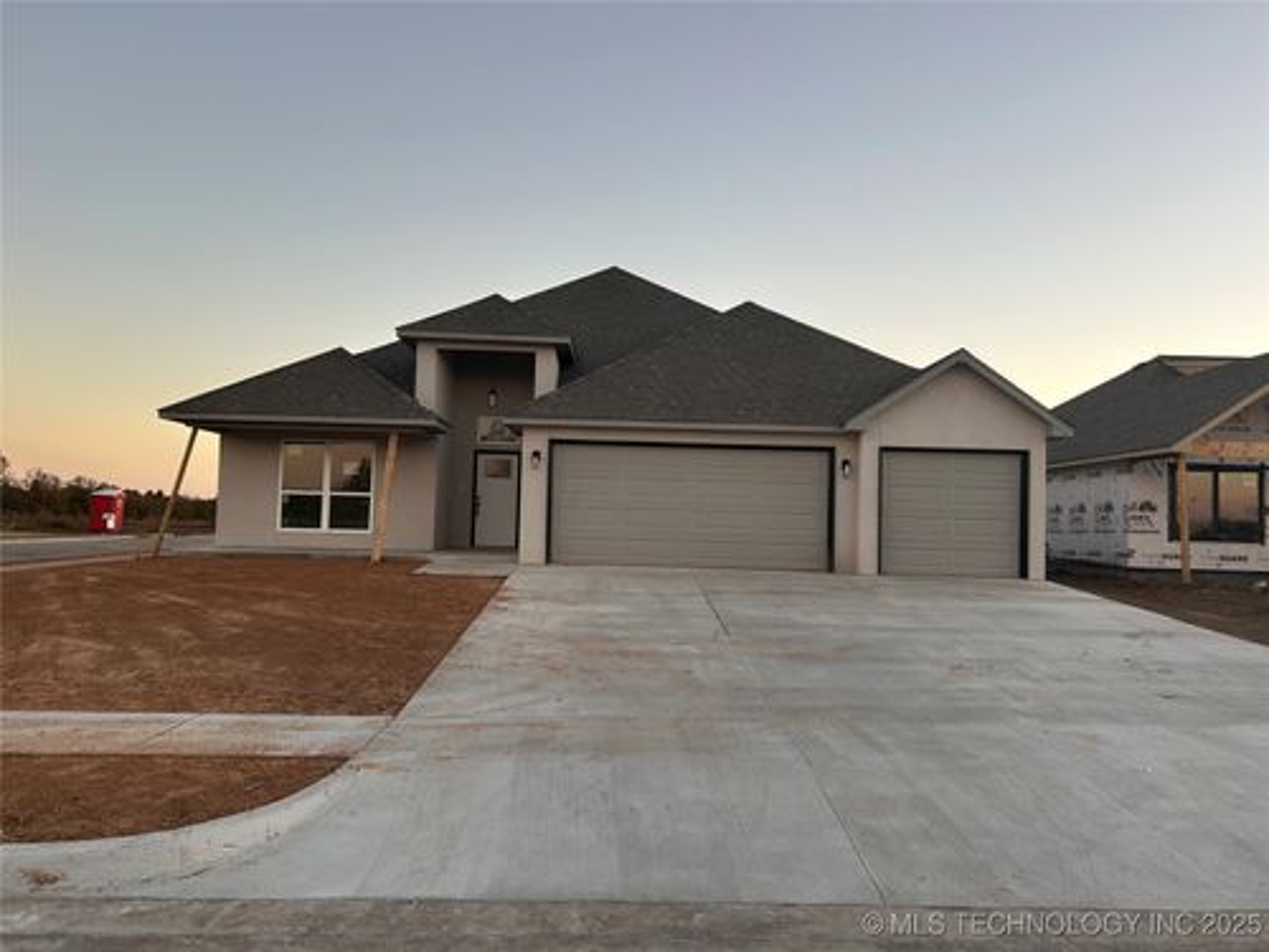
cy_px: 476
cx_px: 634
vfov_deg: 53.1
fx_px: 953
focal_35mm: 26
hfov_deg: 67.3
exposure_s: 1/196
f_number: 1.5
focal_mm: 5.7
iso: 40
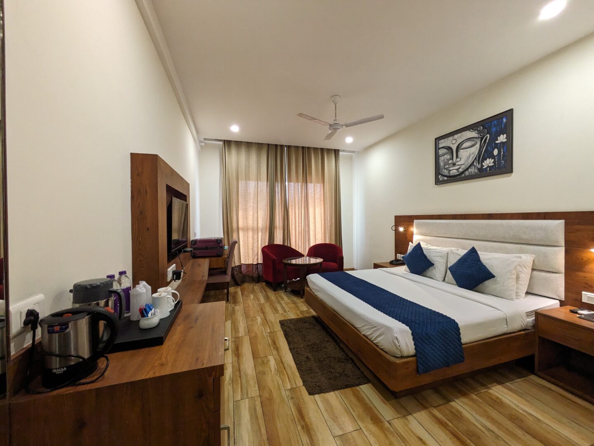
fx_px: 240
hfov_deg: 102.0
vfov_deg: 85.7
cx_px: 297
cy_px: 223
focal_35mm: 14
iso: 351
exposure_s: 1/50
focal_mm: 1.83
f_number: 2.2
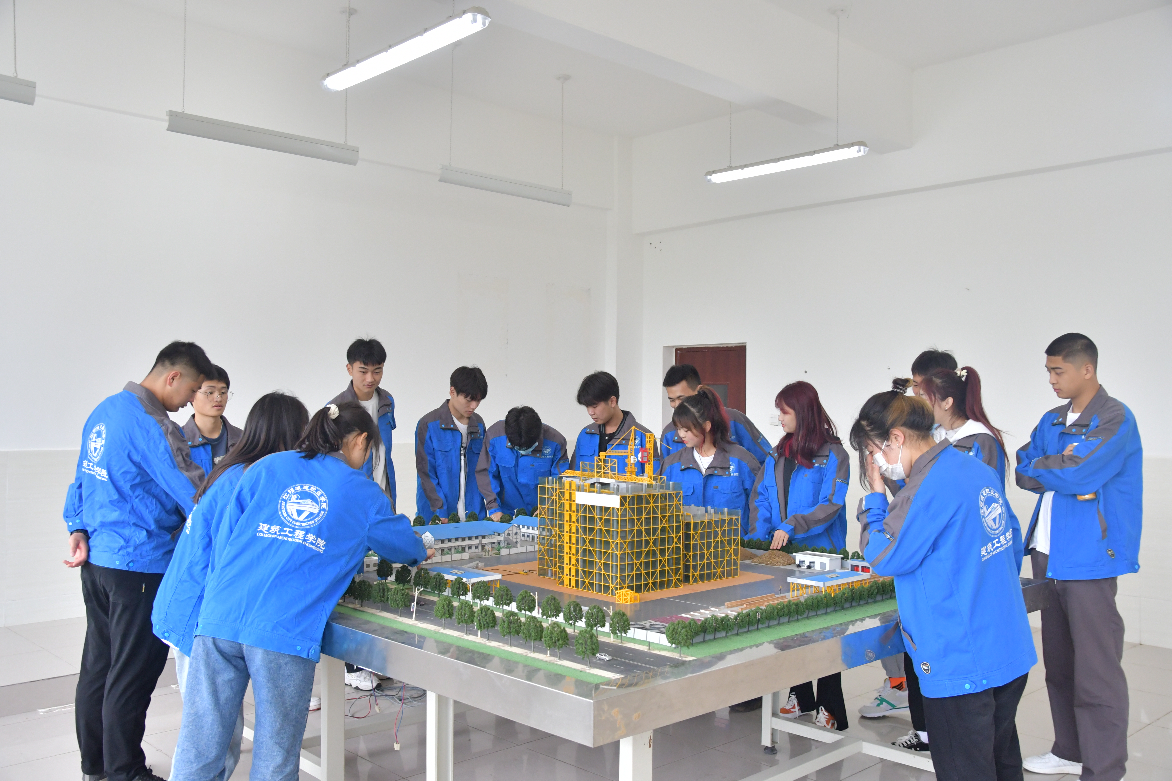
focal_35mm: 30
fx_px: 977
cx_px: 586
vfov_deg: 43.6
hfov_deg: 61.9
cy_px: 390
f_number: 4
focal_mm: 20
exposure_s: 1/250
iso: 1000
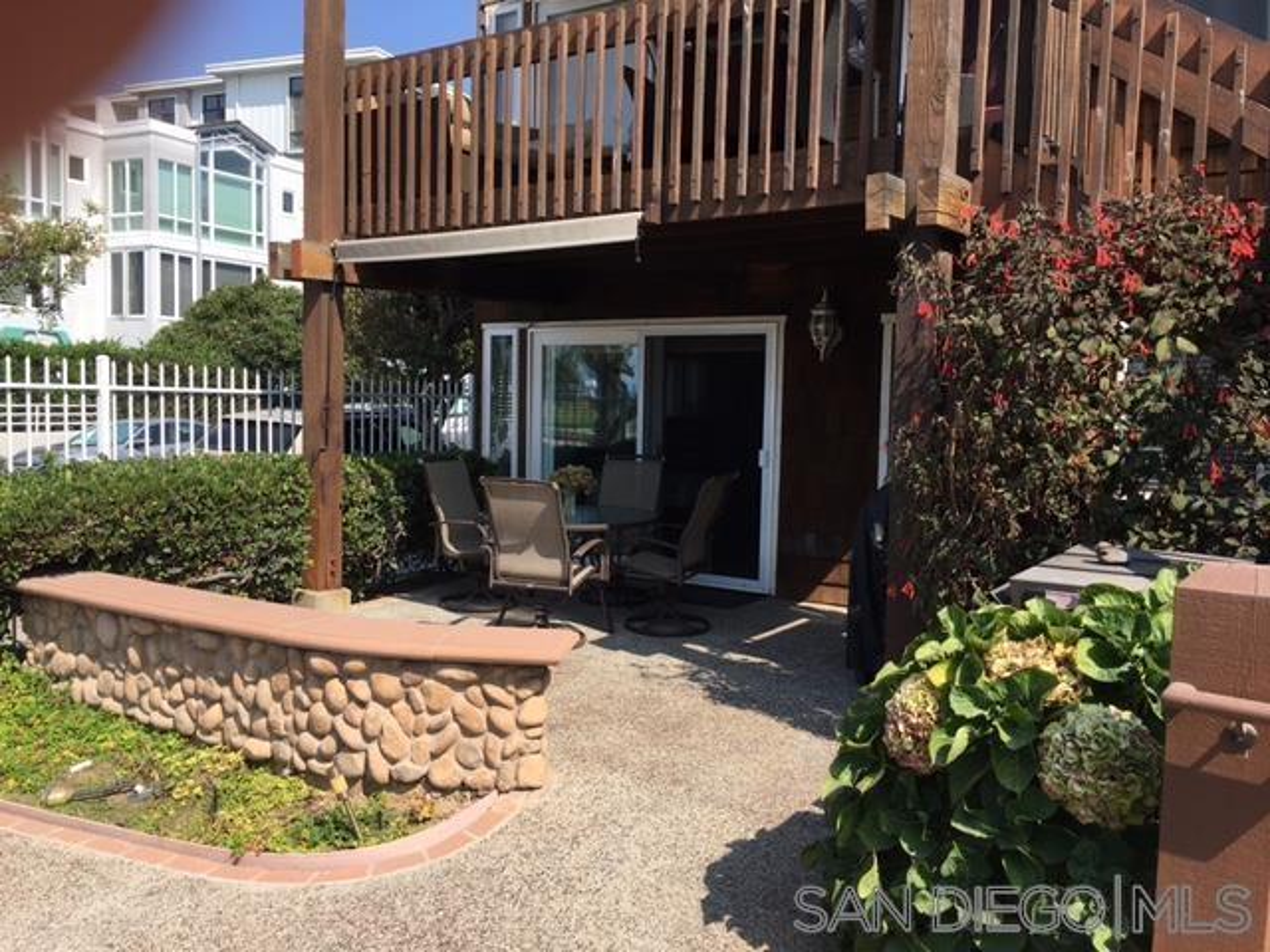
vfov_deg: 48.2
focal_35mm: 29
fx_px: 1064
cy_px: 476
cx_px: 635
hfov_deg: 61.7
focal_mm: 4.15
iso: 25
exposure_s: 1/1115
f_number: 2.2
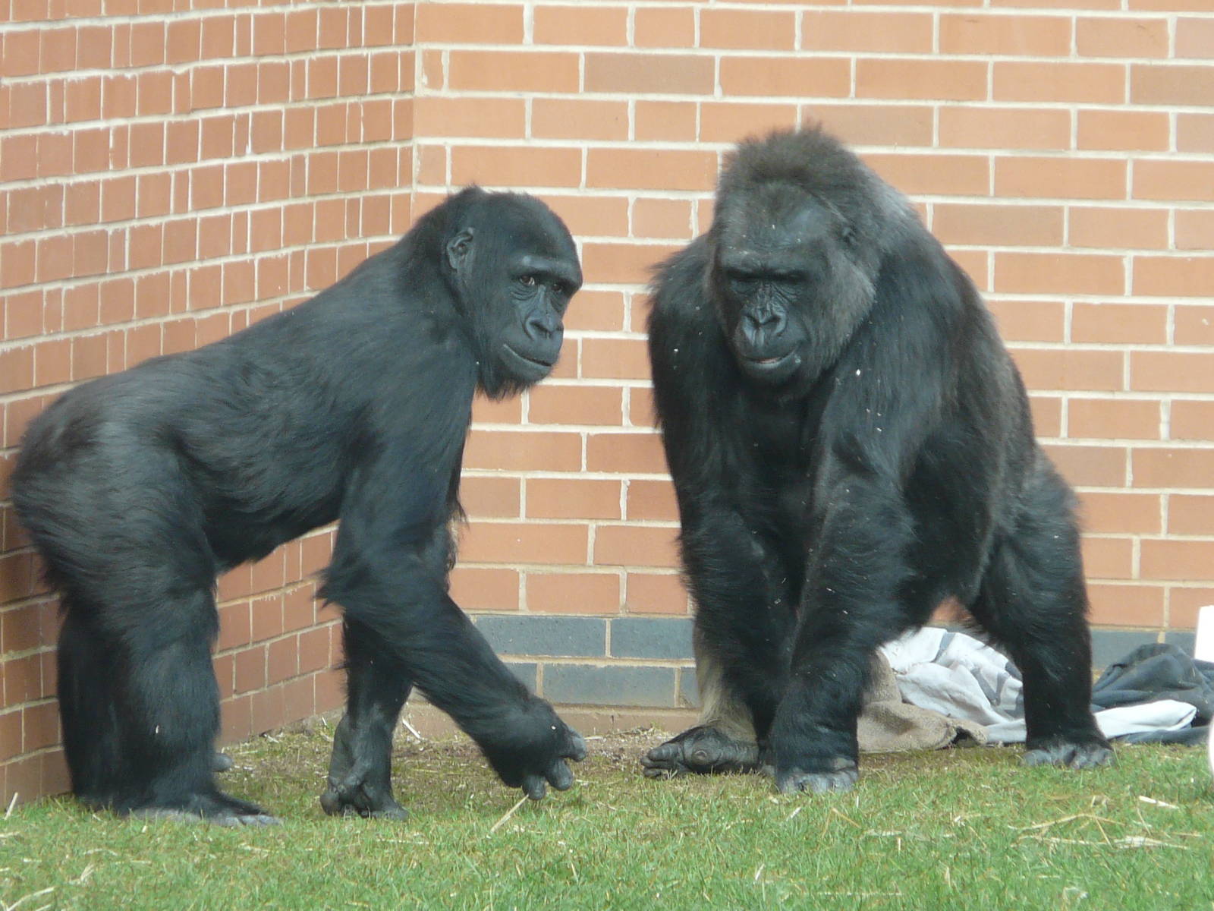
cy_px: 456
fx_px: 14379
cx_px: 607
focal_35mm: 410
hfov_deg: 4.8
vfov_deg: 3.6
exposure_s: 1/80
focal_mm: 42.2
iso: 100
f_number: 3.6
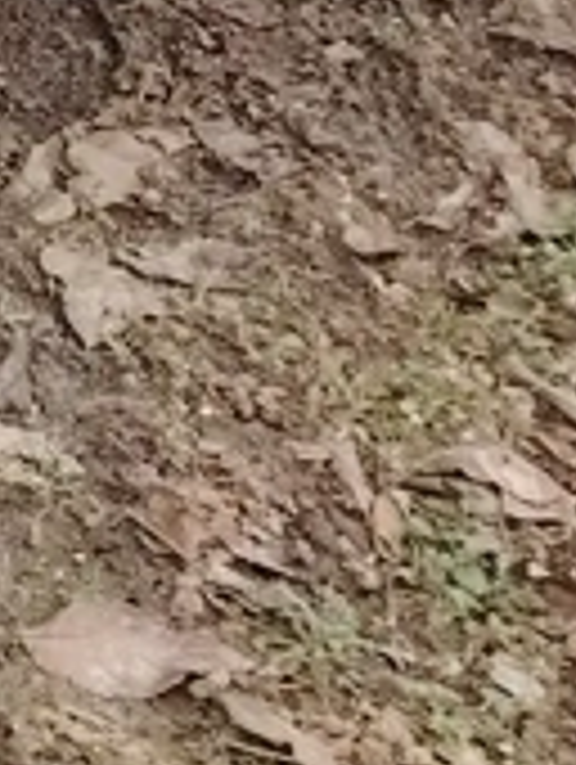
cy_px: -522
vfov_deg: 10.0
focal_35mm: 188
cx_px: -1503
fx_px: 4161
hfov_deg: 6.7
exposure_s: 1/153
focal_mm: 5.25
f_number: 1.75
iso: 100
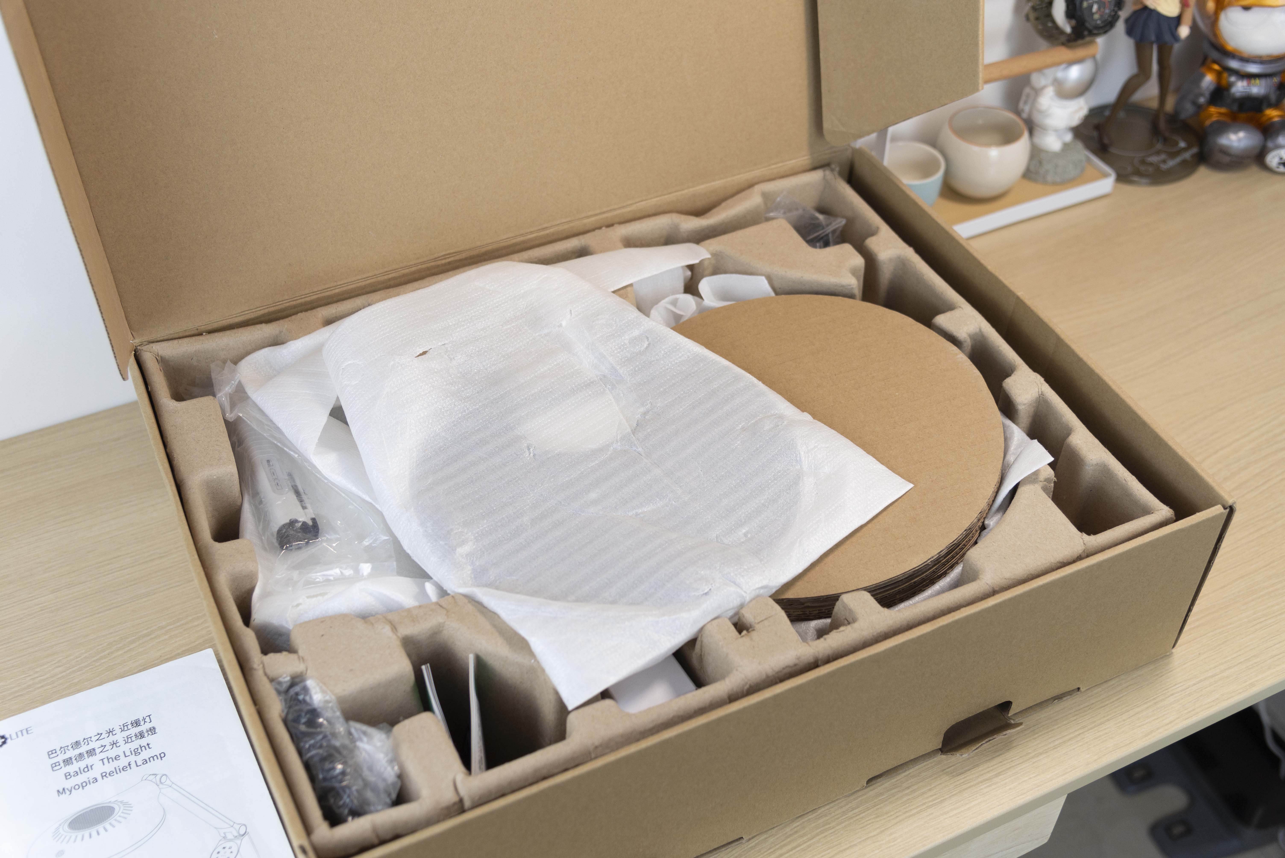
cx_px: 642
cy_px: 429
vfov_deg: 33.4
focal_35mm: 40
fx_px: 1428
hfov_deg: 48.4
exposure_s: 1/320
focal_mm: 40
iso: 500
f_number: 4
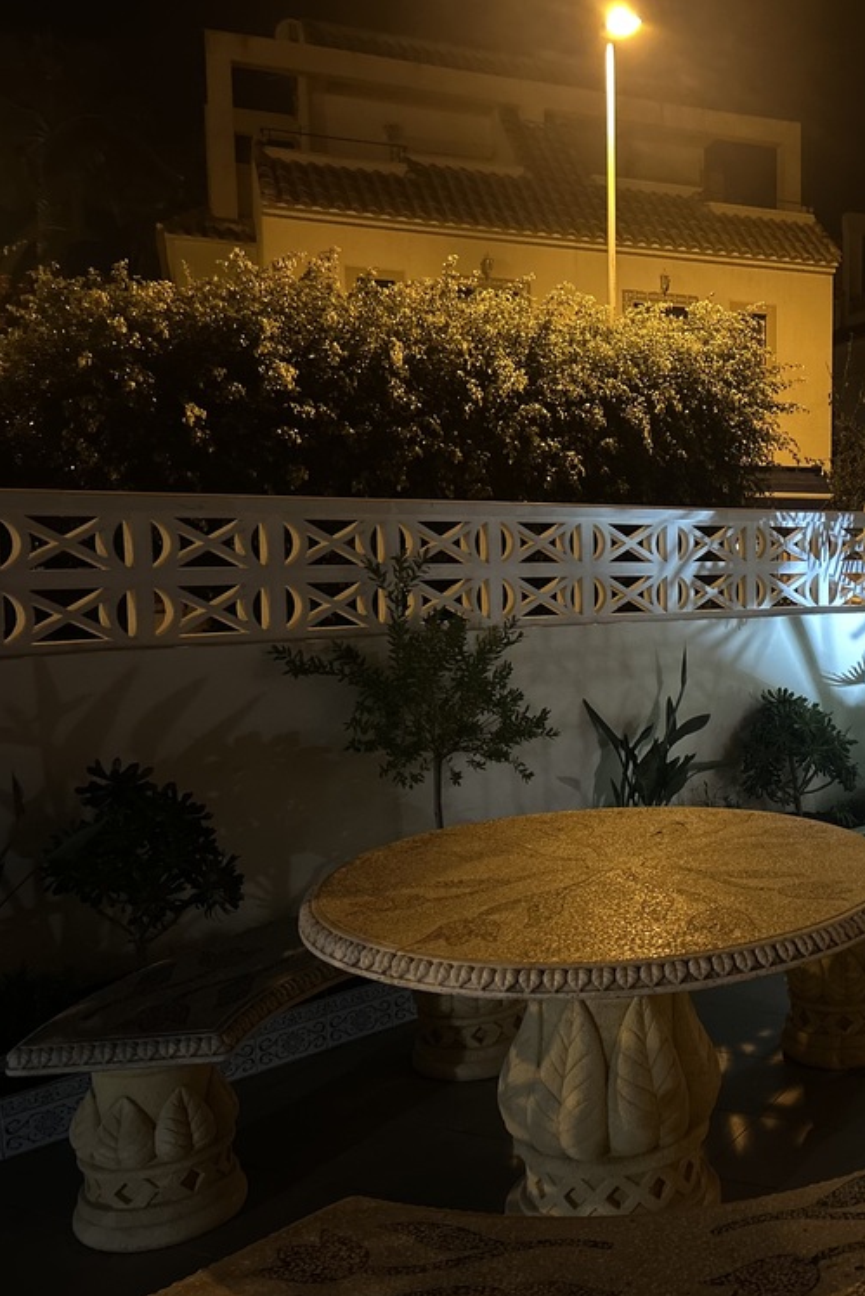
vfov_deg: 51.9
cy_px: 662
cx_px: 856
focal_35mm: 37
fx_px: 1333
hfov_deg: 33.1
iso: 800
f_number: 1.5
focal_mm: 5.7
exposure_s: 1/25
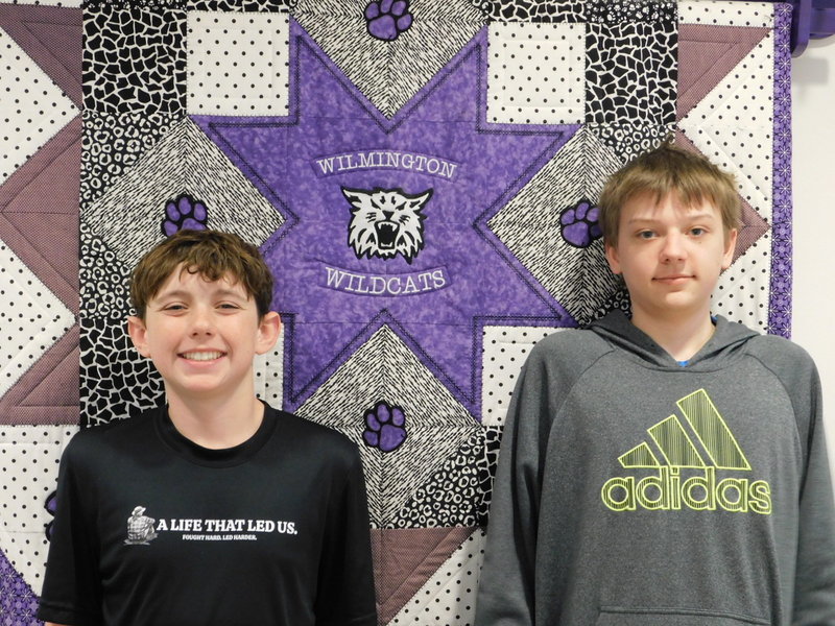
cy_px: 313
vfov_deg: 24.8
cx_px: 418
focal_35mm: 59
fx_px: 1423
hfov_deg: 32.7
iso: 400
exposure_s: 1/10
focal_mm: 10.4
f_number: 4
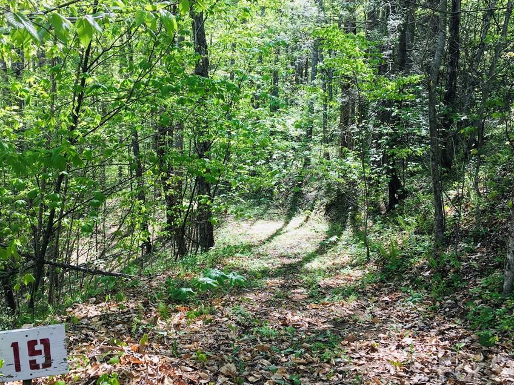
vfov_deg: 40.6
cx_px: 250
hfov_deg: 52.6
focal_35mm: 35
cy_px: 212
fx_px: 520
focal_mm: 4.15
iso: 25
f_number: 2.2
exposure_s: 1/169
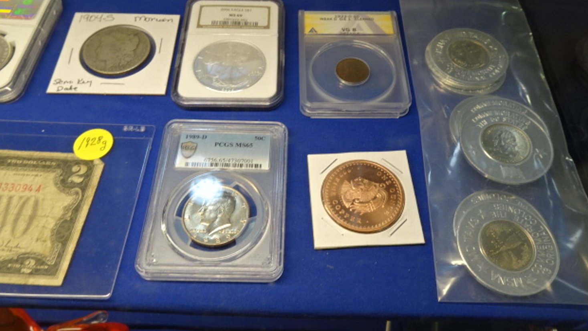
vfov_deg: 42.8
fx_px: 421
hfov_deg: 69.8
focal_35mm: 27
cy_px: 189
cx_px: 303
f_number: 3.5
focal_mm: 4.1
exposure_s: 1/30
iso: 80
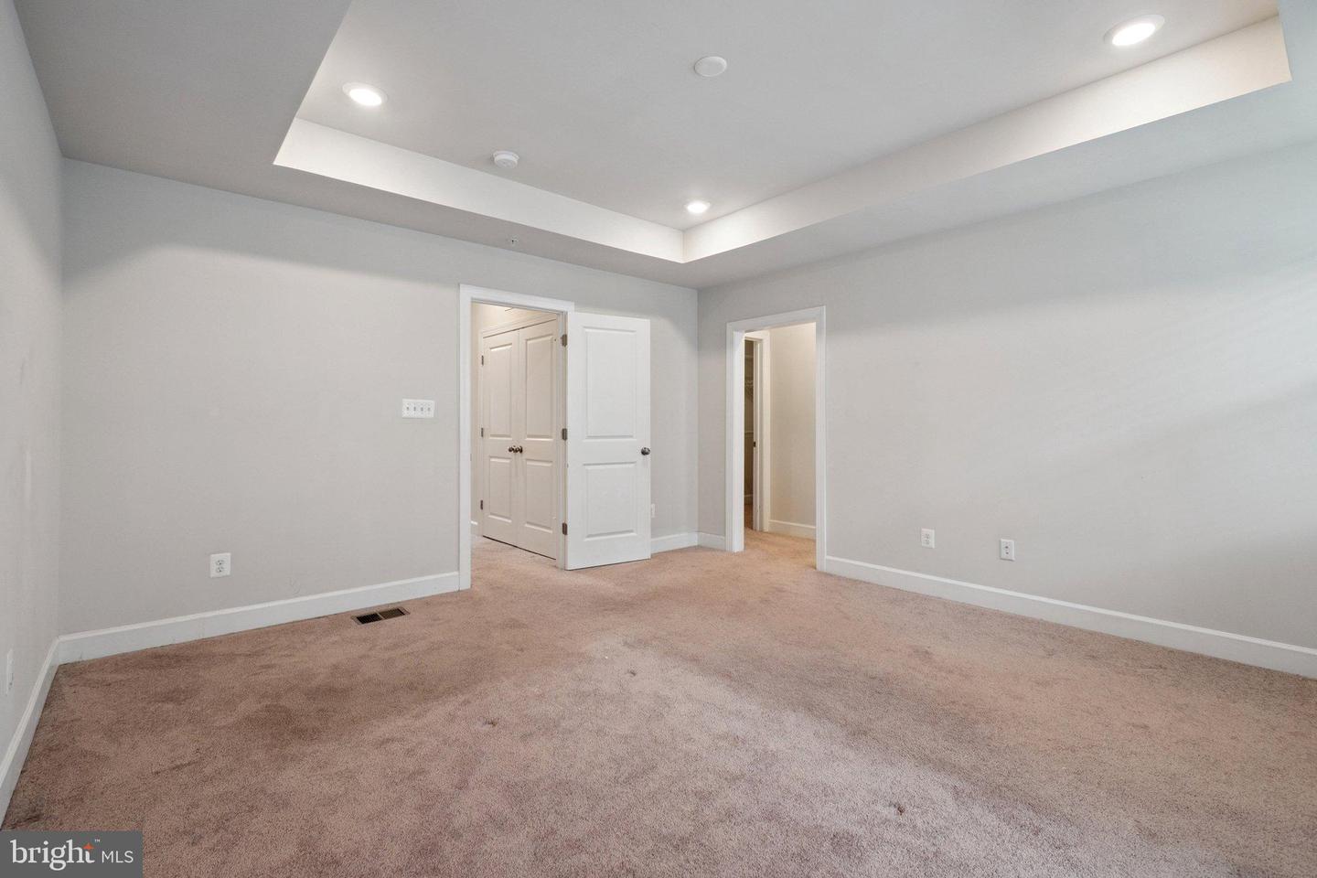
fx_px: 549
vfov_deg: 77.3
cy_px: 439
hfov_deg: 100.4
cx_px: 658
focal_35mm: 15
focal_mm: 10
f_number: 5.6
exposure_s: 1/40
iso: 400
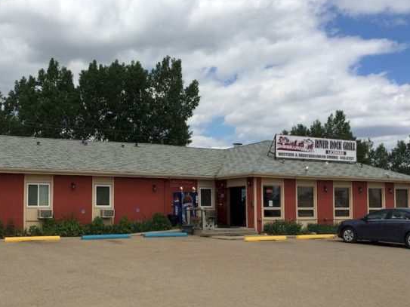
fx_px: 486
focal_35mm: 41
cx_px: 152
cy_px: 188
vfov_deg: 35.0
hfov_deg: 45.4
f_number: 2.2
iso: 32
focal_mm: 4.15
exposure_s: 1/3731
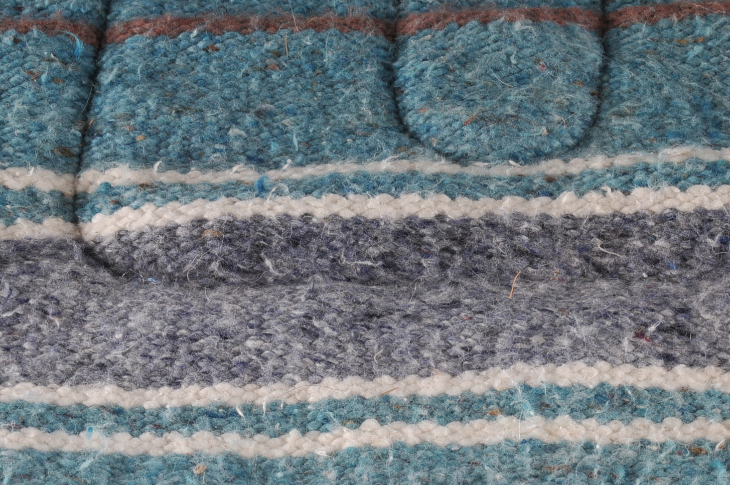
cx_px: 510
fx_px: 2445
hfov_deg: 16.9
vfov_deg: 11.3
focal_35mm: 121
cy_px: 244
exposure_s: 1/250
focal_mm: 55
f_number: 20
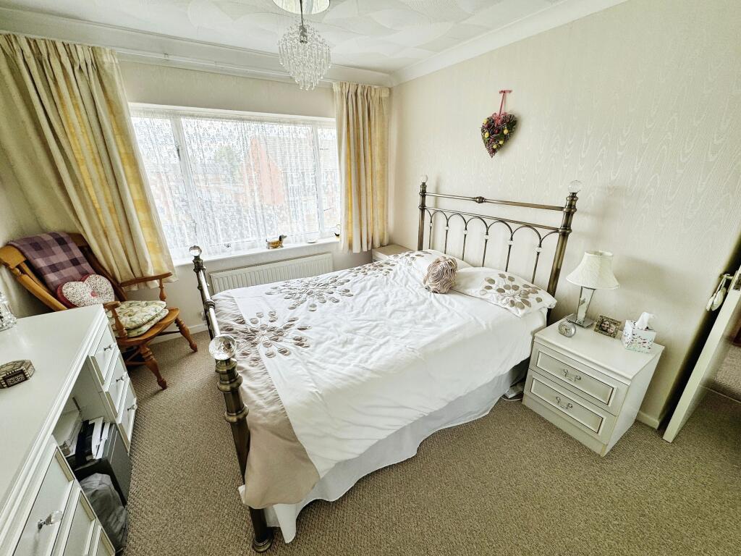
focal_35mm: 14
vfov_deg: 85.7
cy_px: 278
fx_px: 300
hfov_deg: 102.1
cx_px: 370
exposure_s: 1/163
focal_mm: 2.22
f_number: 2.2
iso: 40
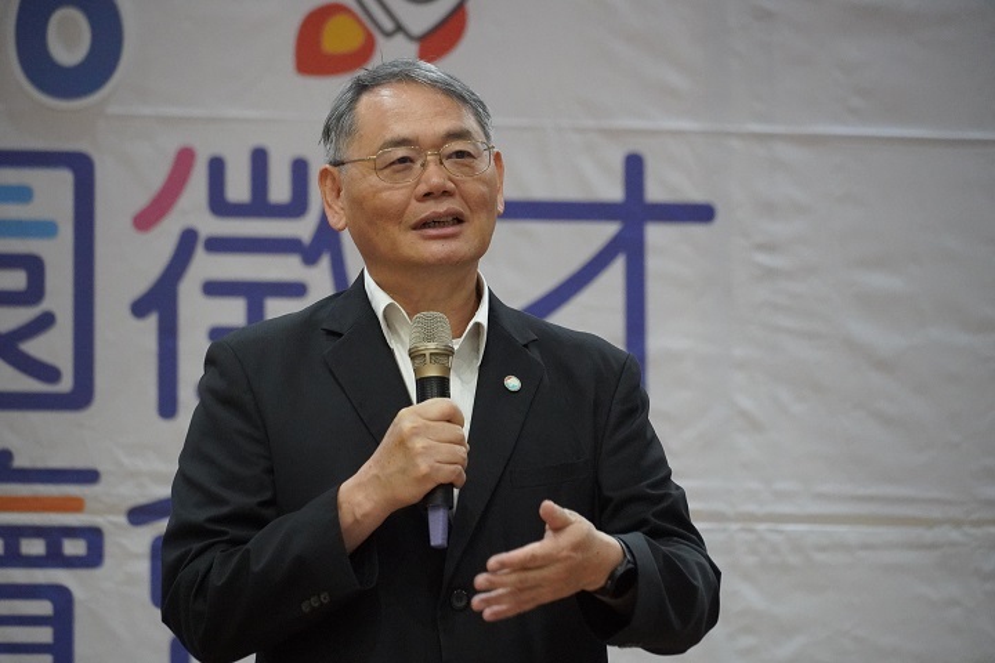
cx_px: 498
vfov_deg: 6.8
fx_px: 5596
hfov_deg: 10.2
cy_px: 332
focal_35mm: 202
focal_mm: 135
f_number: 5.6
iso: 6400
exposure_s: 1/160
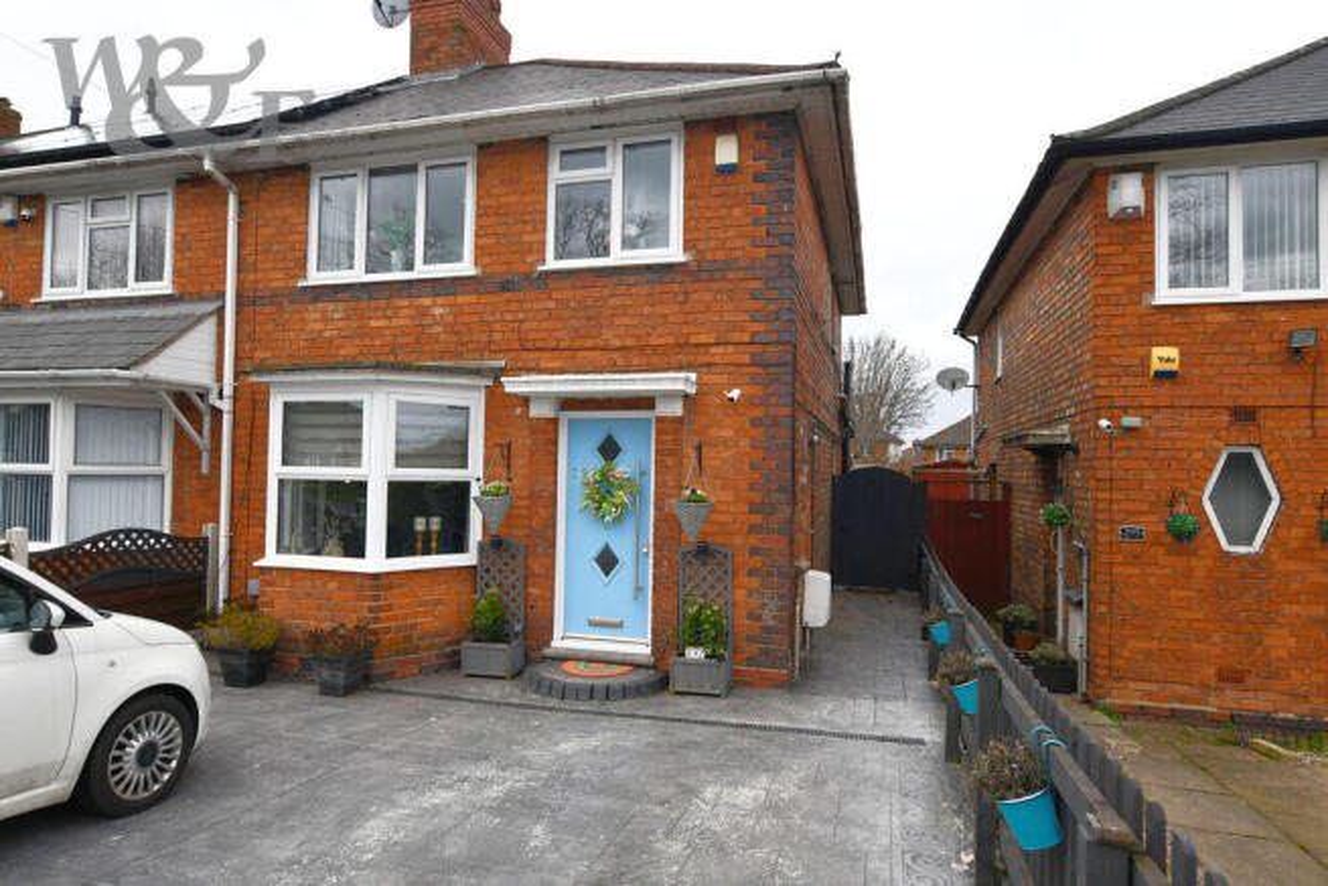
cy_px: 443
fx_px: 775
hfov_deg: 81.2
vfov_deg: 59.5
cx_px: 664
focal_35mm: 21
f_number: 7.1
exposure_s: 1/250
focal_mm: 14
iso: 200
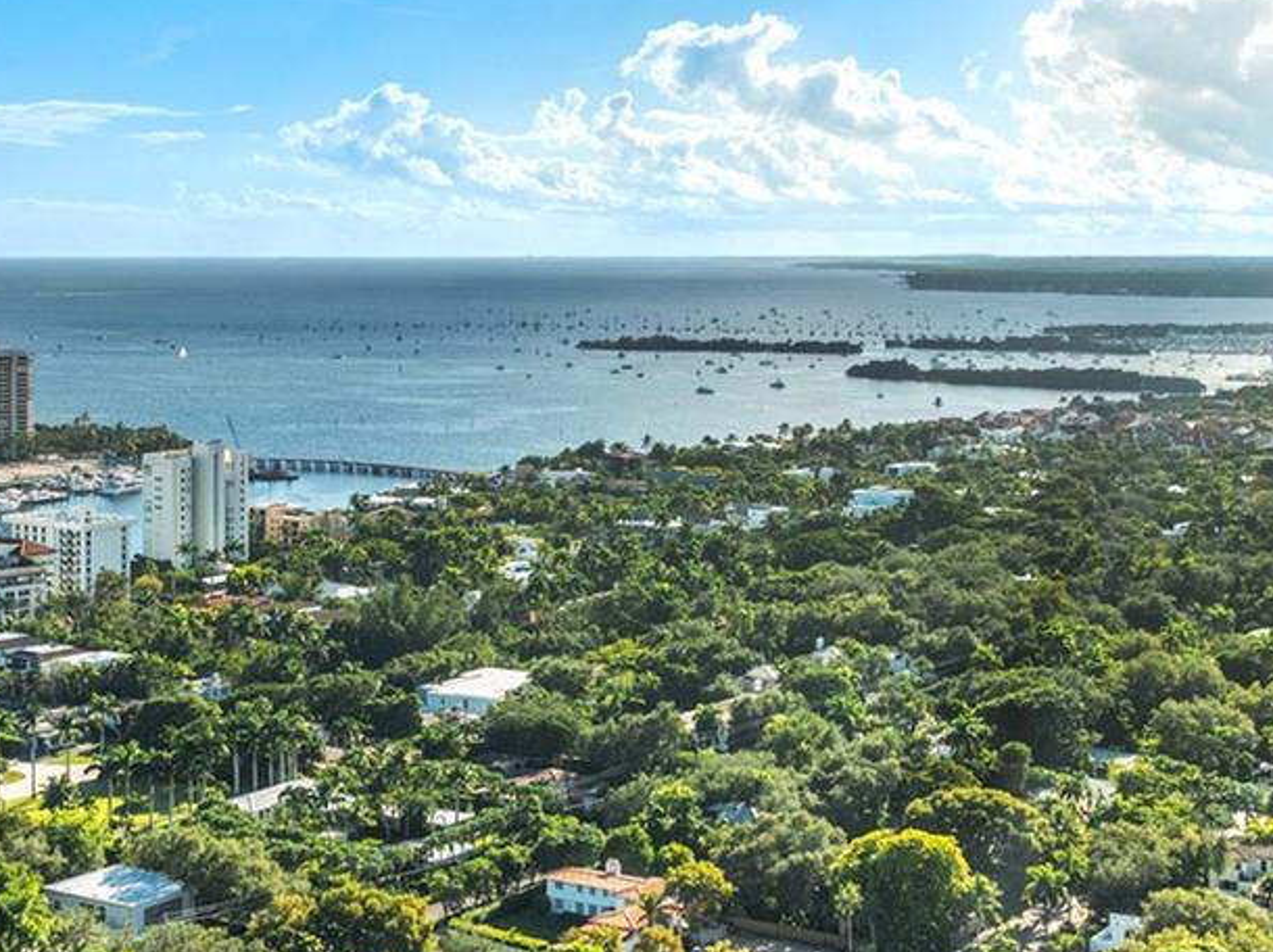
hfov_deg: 30.7
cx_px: 574
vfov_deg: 22.0
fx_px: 2314
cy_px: 1053
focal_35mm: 63
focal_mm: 12.29
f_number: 2.8
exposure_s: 1/2500
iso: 240
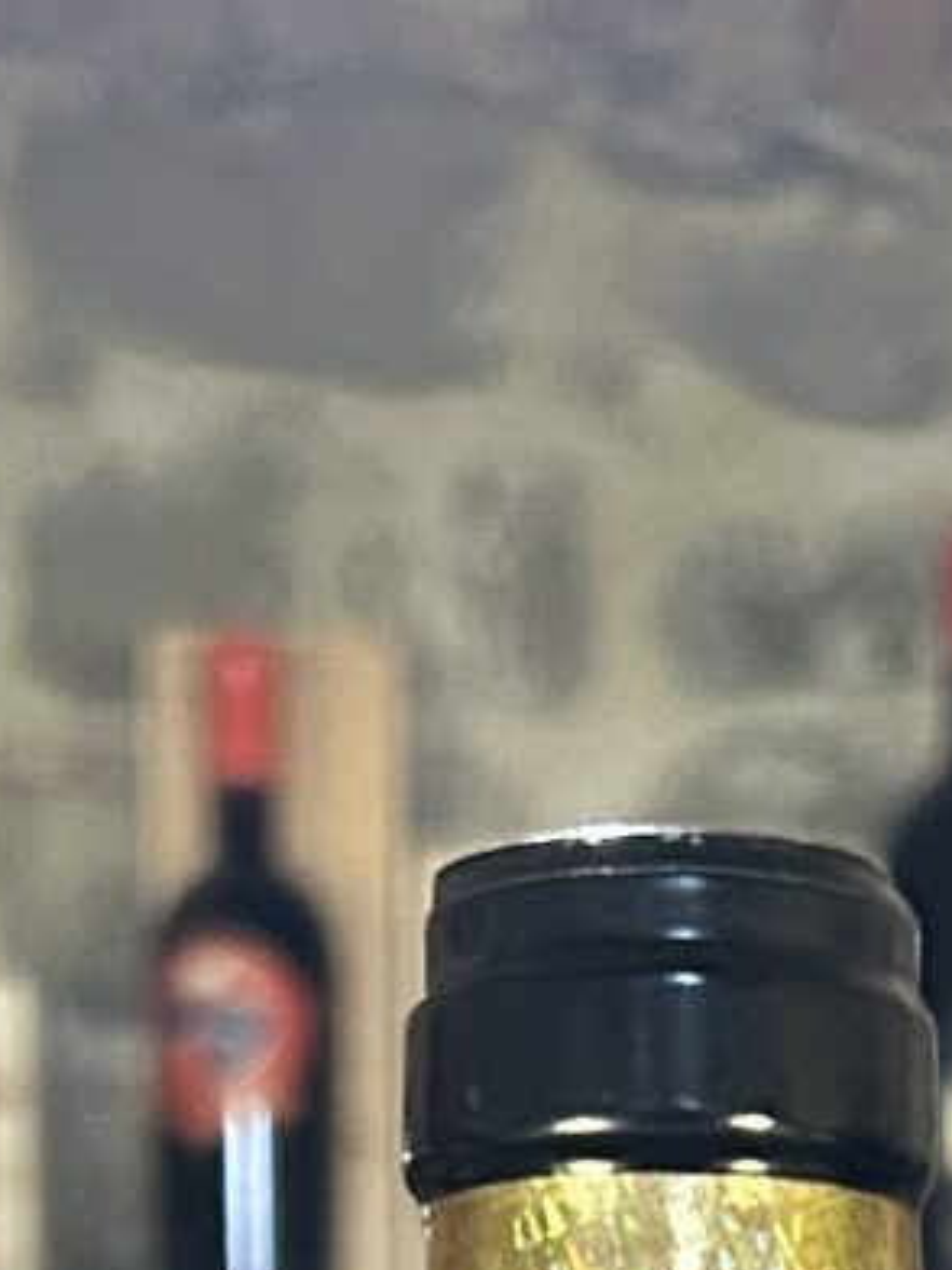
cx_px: 732
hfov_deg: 8.7
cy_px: 2770
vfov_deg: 10.4
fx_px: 6234
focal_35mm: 170
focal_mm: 5.7
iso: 400
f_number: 1.5
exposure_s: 1/33
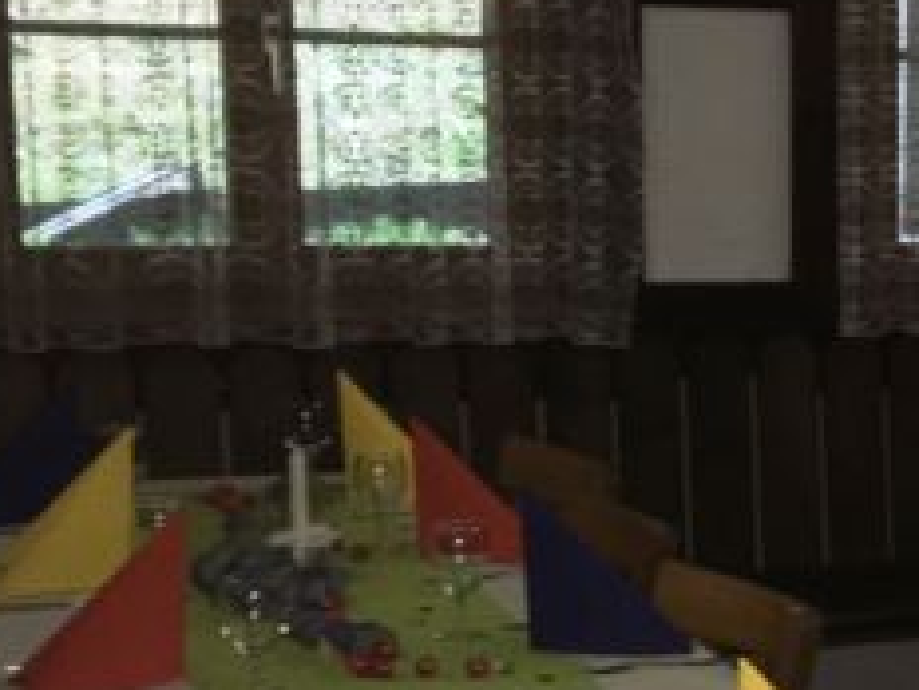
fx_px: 2655
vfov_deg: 14.7
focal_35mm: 100
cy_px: 559
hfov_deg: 18.0
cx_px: 1276
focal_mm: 4.15
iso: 64
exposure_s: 1/17
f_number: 2.2
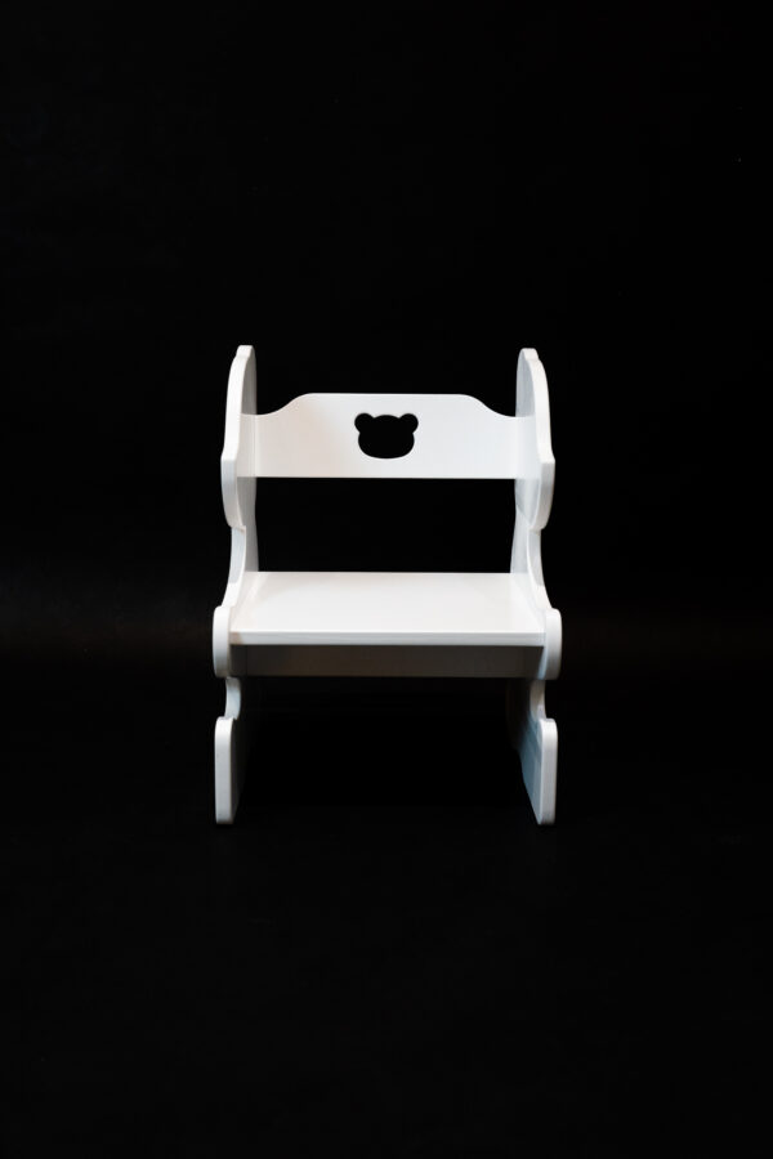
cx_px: 386
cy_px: 580
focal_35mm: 35
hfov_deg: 37.9
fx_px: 1127
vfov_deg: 54.4
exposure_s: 1/100
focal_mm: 35
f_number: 8
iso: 1600
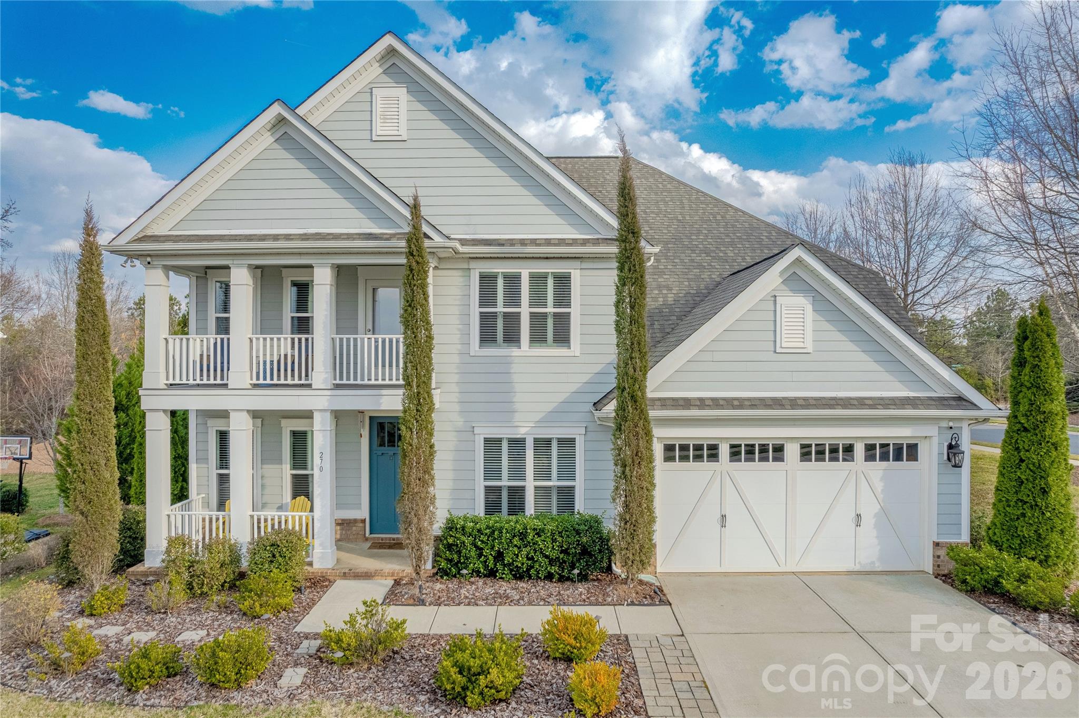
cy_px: 359
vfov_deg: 57.2
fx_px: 659
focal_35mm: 22
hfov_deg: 78.6
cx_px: 540
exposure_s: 1/2000
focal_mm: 8.38
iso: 100
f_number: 2.8
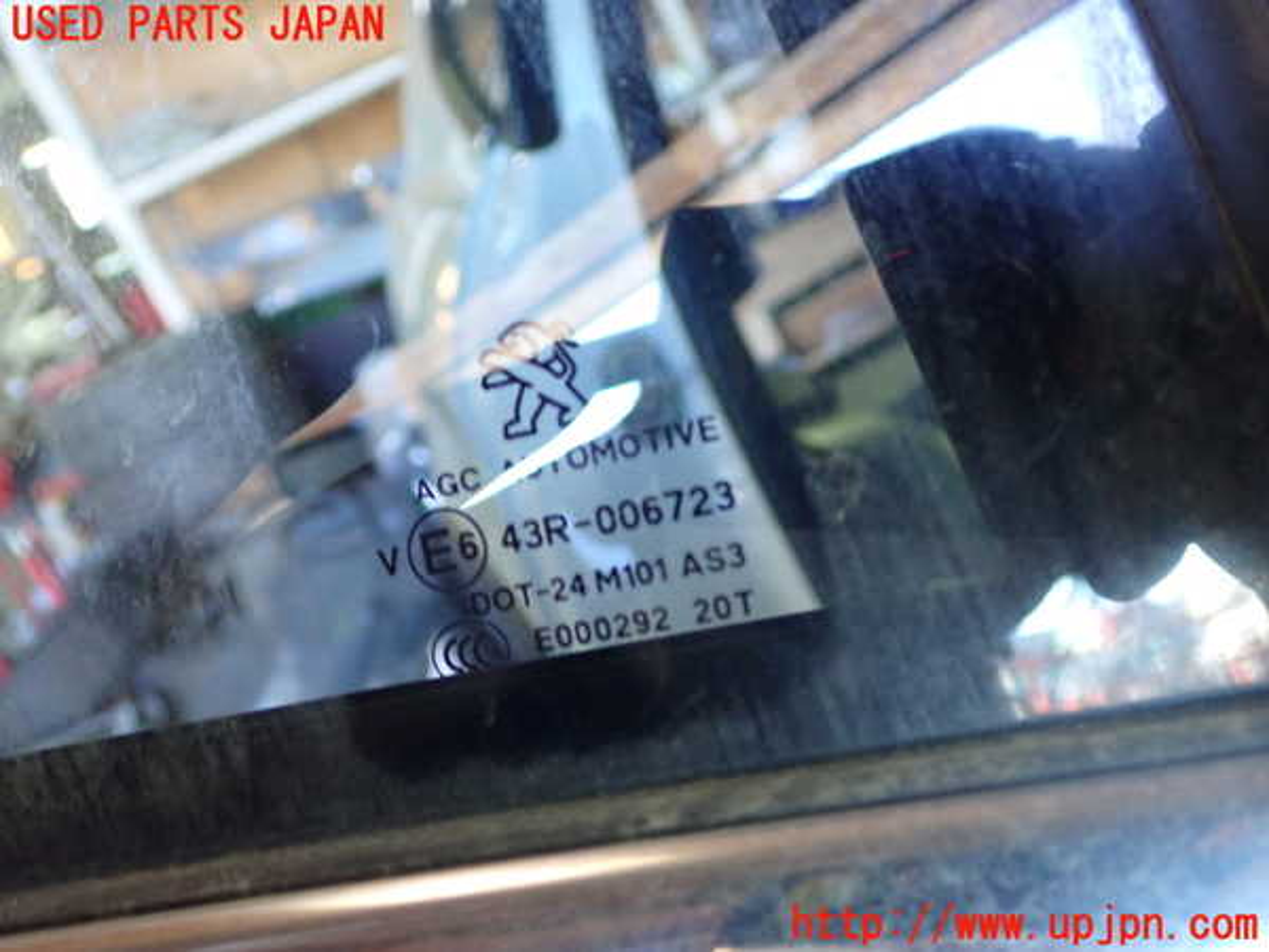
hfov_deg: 49.0
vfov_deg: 37.7
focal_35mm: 38
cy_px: 476
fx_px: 1393
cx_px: 634
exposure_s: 1/25
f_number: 2.7
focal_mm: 6.83
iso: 800
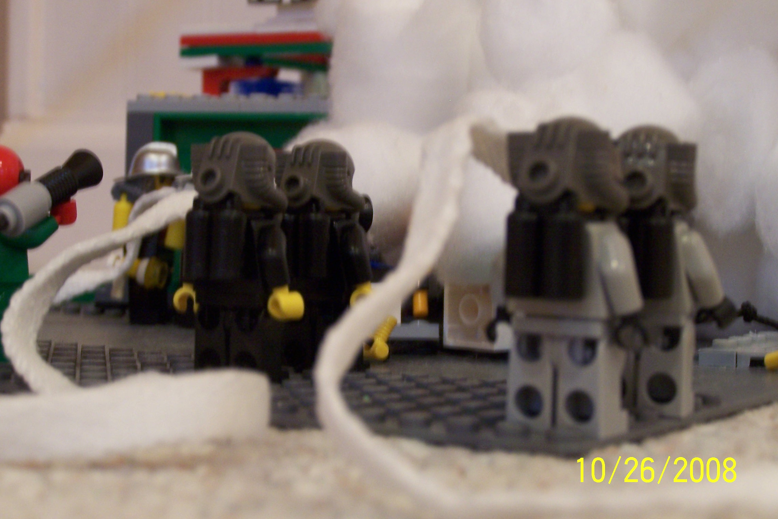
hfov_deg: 25.7
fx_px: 1707
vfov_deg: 17.3
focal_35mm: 79
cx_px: 388
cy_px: 248
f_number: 3.2
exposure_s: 1/8
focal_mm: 12.4
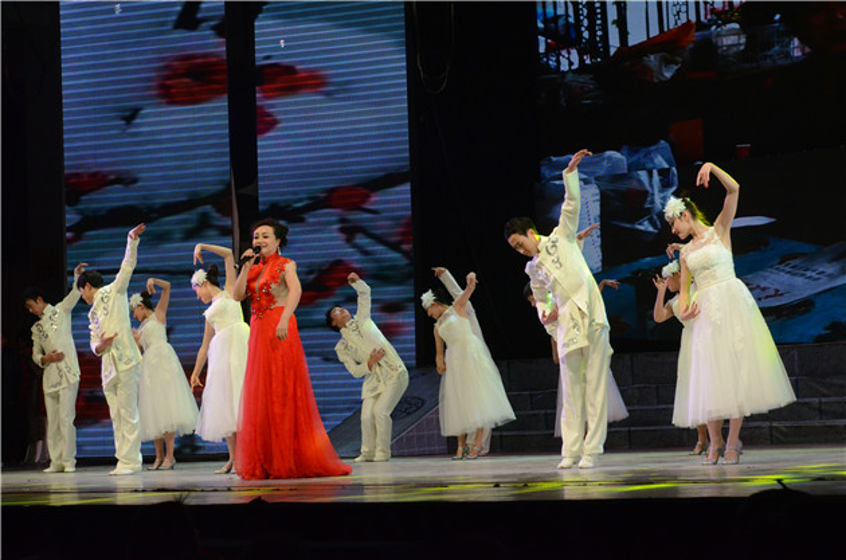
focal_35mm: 87
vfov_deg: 15.6
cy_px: 280
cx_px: 423
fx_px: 2040
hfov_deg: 23.4
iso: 3200
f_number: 8
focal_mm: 58
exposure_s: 1/400
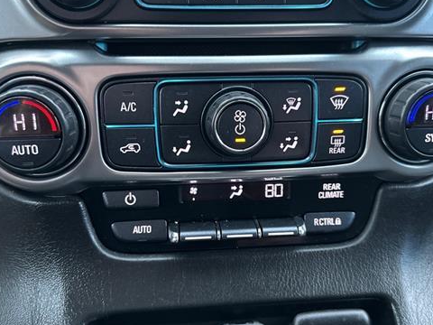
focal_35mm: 32
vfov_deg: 44.1
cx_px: 224
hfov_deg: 56.8
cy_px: 176
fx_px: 400
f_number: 1.78
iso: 800
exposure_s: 1/36
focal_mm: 6.86
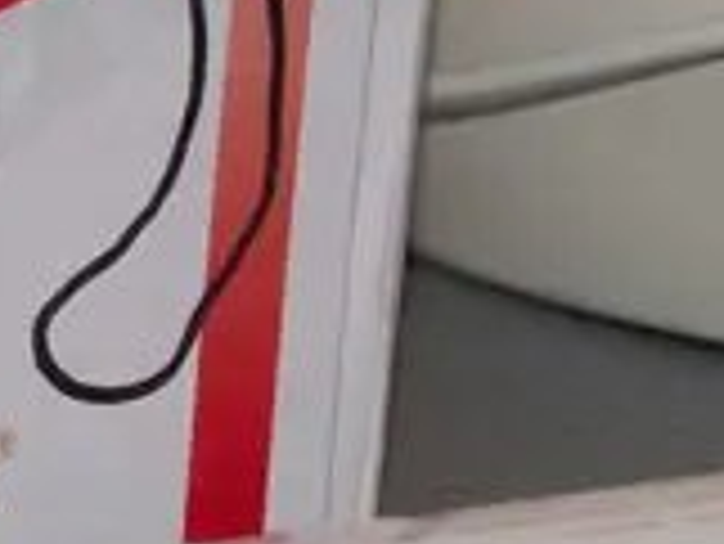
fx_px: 7179
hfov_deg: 5.7
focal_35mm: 343
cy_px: 153
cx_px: -193
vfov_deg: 4.3
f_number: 5.6
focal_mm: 27
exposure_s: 1/160
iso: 3200
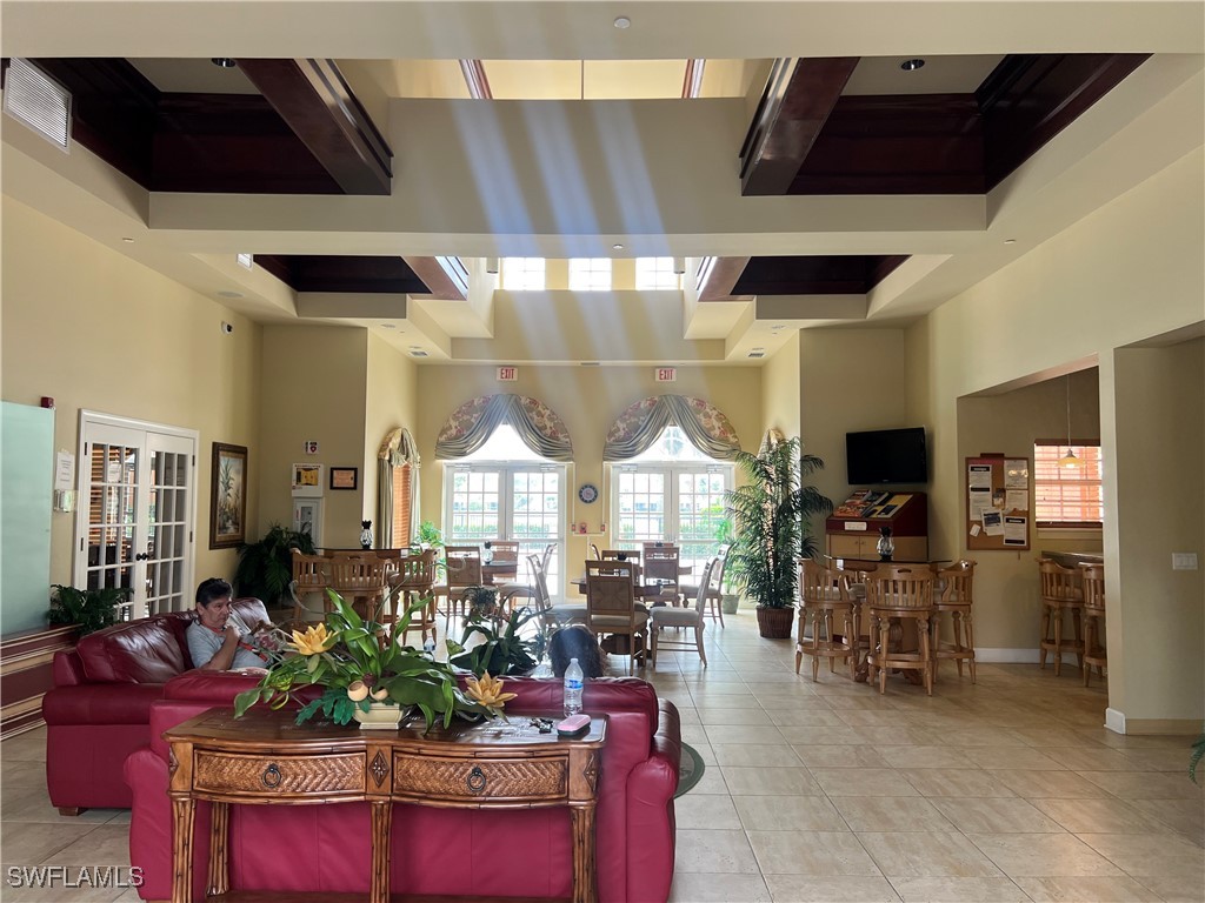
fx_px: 905
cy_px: 452
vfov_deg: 53.1
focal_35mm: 26
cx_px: 602
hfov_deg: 67.3
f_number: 1.5
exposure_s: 1/121
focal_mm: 5.7
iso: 64
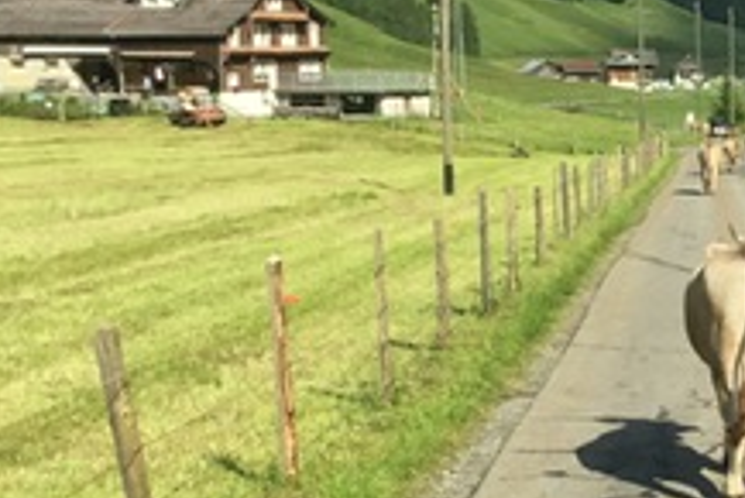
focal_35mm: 95
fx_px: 1967
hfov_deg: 20.9
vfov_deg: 14.4
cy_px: 350
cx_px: 704
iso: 25
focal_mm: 3.3
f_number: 2.4
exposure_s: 1/762
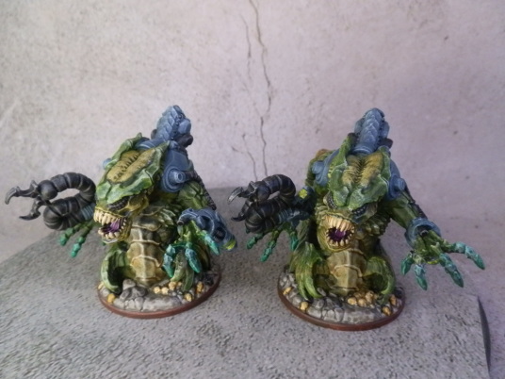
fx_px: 408
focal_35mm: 28
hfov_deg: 63.4
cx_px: 252
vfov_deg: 49.7
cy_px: 190
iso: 400
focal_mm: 5
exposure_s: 1/160
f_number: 3.1
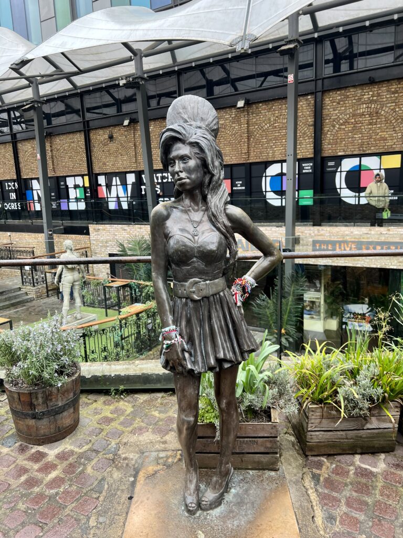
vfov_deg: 67.3
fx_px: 404
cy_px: 269
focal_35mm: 26
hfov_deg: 53.1
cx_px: 202
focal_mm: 5.7
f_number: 1.5
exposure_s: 1/144
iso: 50
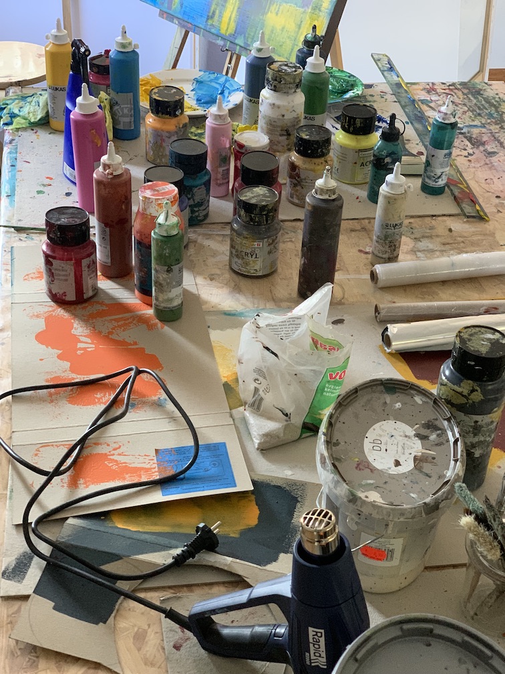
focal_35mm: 52
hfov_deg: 28.0
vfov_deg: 36.8
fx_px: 1011
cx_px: 252
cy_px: 337
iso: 320
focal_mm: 6
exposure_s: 1/60
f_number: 2.4
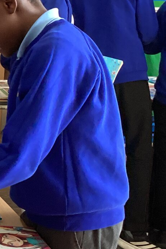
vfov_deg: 21.5
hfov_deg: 13.1
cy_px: 108
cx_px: -126
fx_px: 657
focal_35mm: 95
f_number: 2.4
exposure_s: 1/60
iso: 250
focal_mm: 3.3
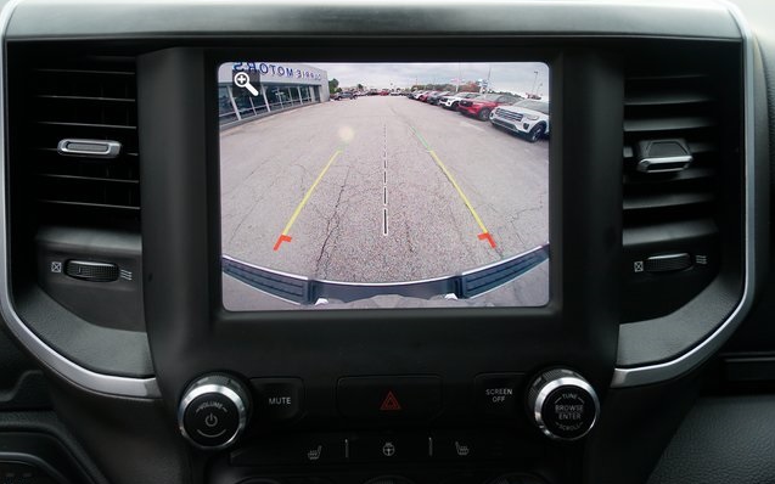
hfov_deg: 47.2
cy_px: 230
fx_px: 887
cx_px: 388
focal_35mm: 42
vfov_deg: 30.5
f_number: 4
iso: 125
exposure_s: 1/60
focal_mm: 41
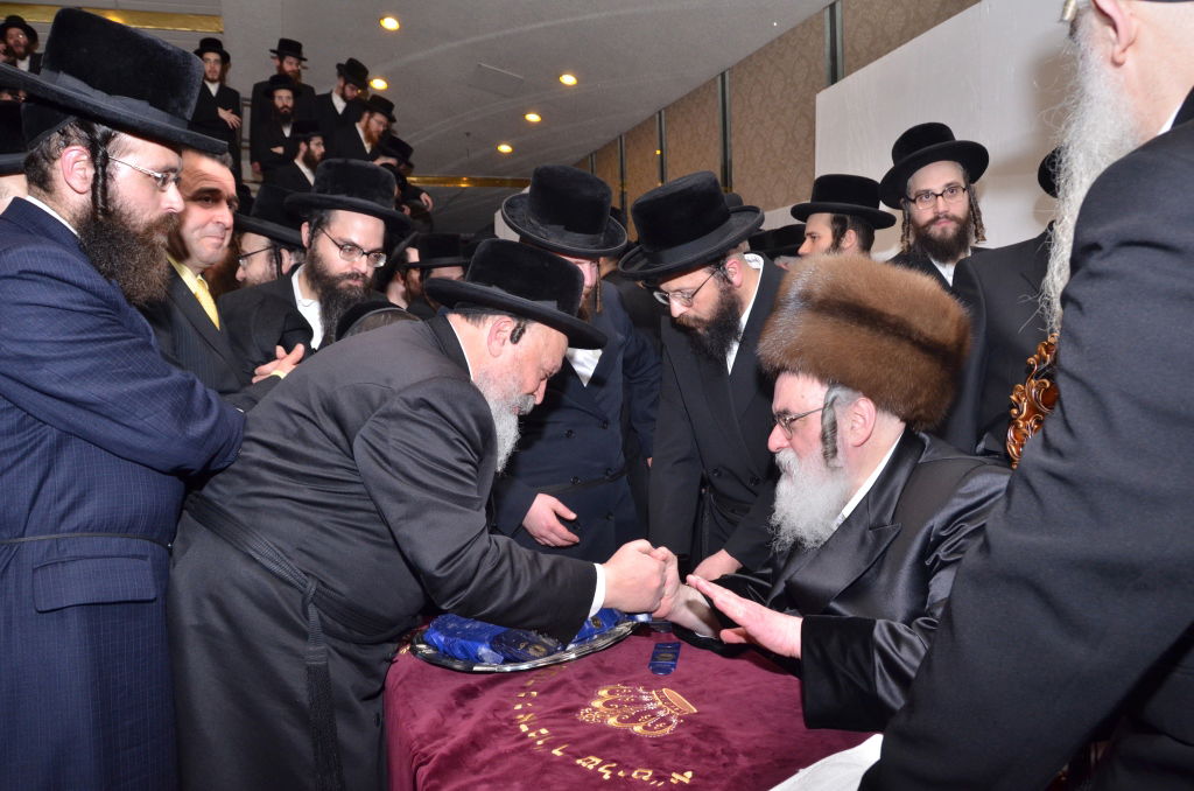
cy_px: 396
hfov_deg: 67.5
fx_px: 894
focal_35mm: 27
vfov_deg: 47.7
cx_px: 597
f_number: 5.6
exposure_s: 1/250
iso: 640
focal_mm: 18
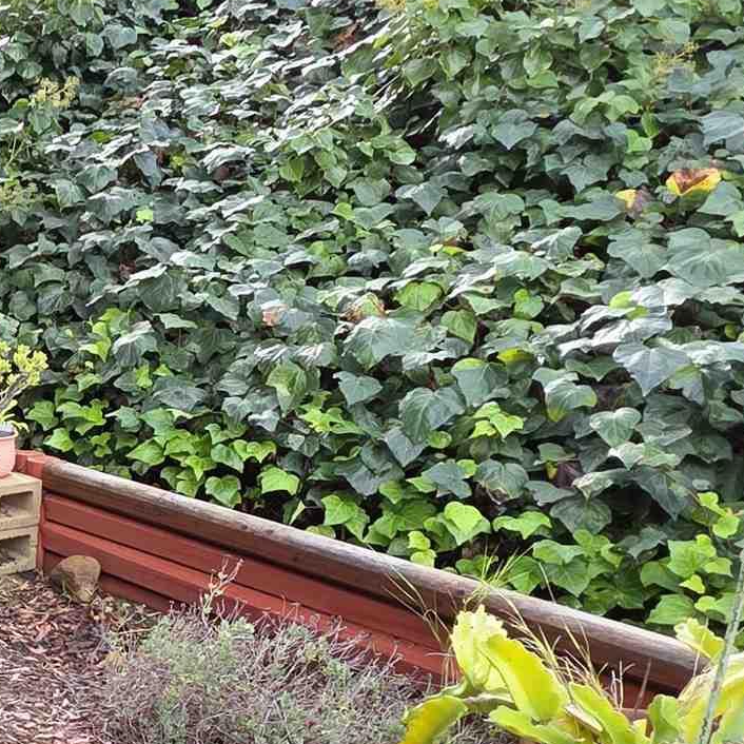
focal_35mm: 50
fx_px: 1216
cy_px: 388
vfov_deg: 34.0
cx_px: -437
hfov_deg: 24.4
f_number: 1.9
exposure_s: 1/120
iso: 25
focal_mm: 2.2
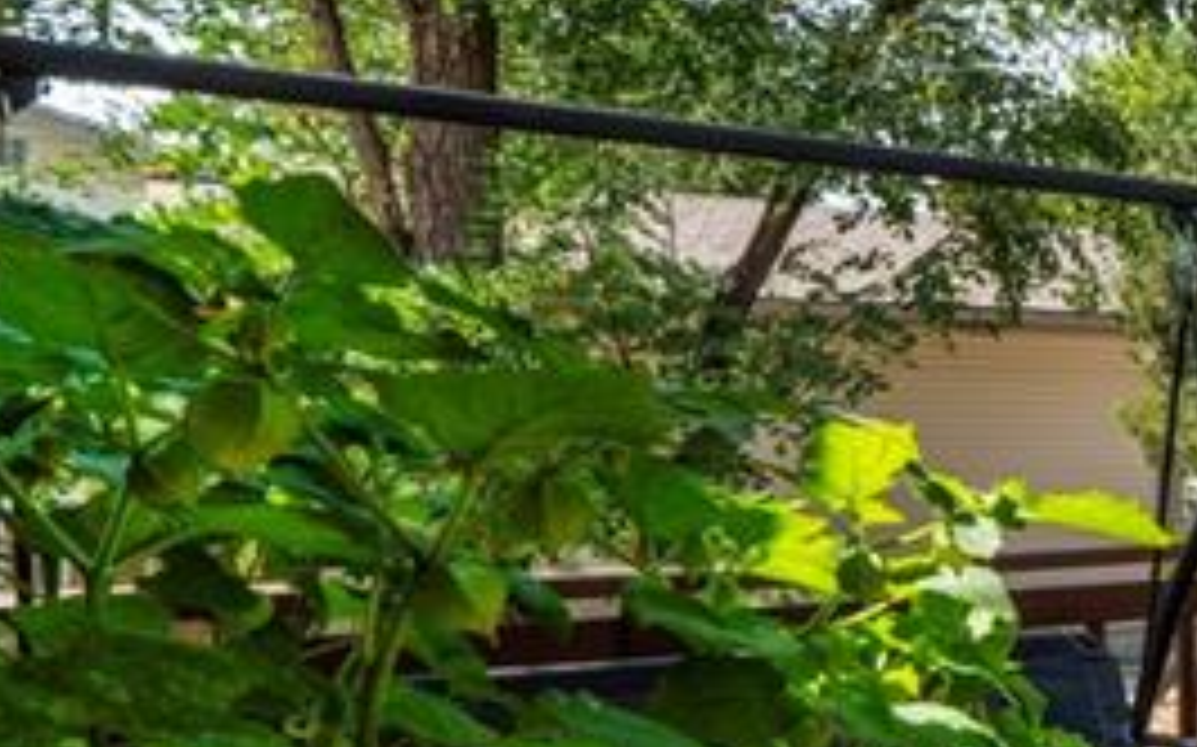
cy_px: 400
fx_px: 1533
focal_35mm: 47
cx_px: 1710
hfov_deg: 29.6
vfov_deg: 27.4
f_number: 16
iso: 100
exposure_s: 1/25
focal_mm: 12
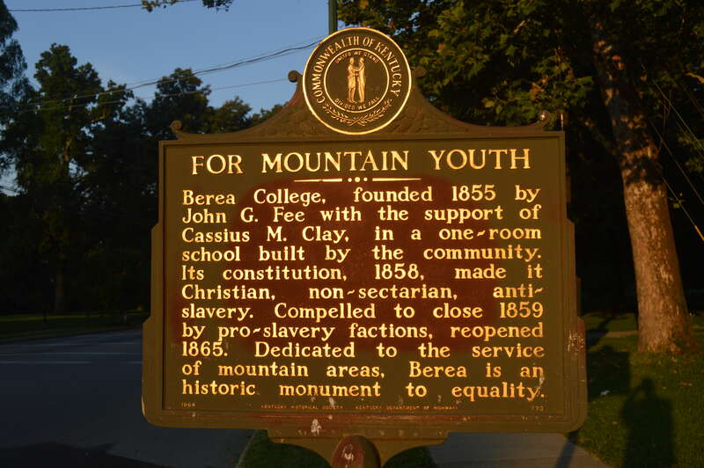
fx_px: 821
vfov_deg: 31.8
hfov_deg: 46.4
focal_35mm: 42
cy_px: 234
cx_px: 352
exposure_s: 1/250
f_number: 8
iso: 100
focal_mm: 28
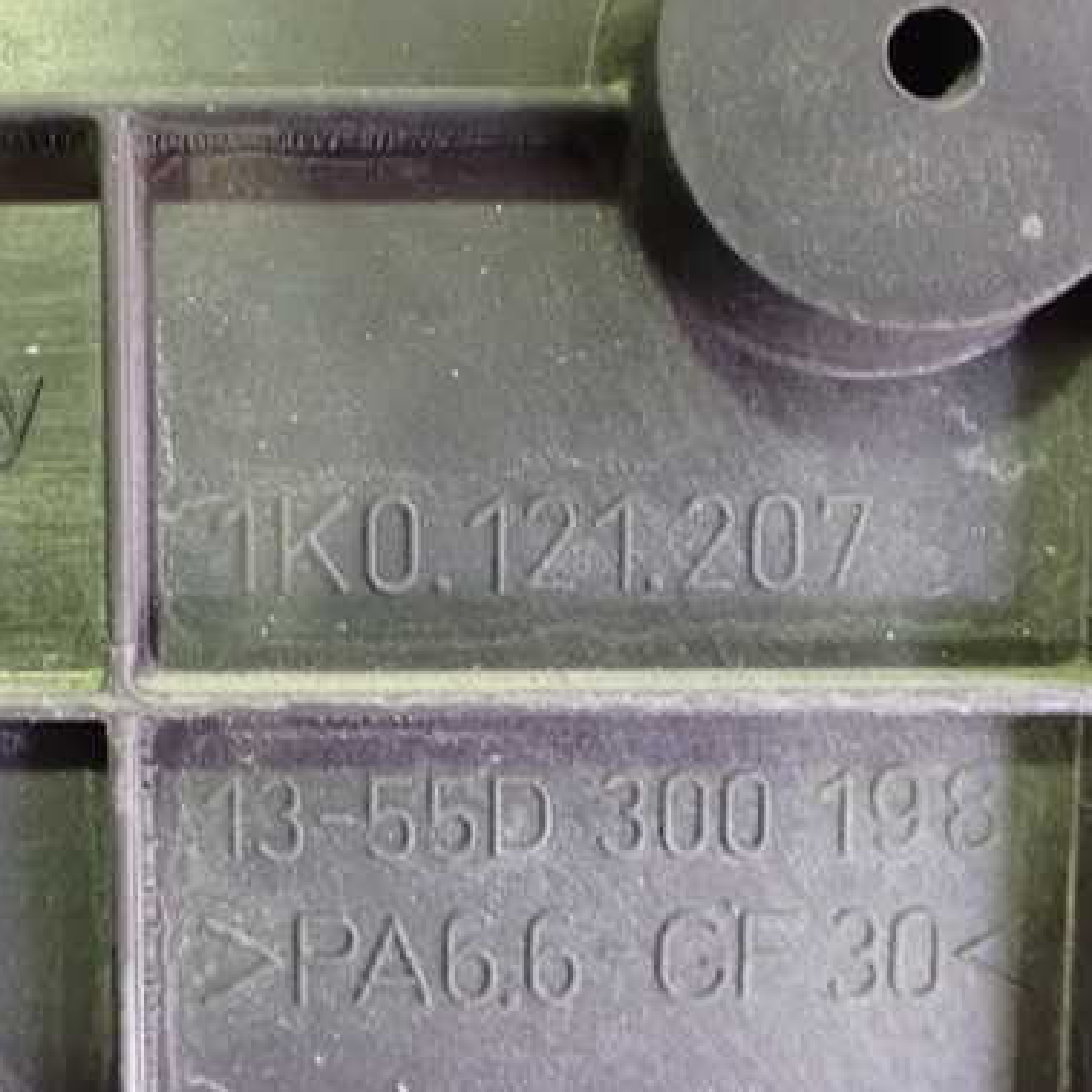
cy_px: 599
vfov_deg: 40.0
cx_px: 308
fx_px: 1499
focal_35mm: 42
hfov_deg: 39.2
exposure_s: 1/25
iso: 1600
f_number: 2.3
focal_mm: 5.4
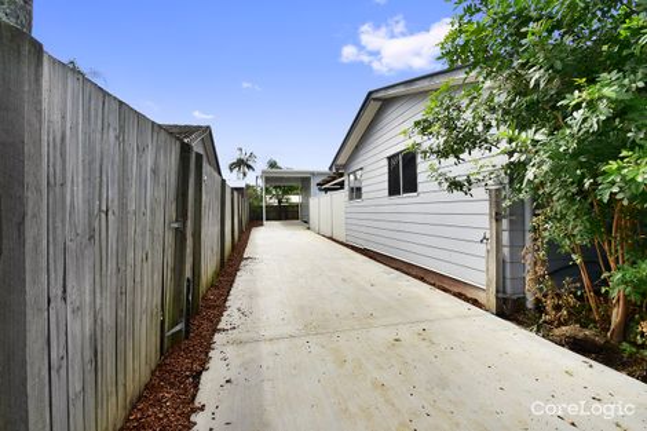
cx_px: 324
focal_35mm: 15
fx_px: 269
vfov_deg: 77.3
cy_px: 216
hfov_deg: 100.4
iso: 100
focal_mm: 10
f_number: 7.1
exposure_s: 1/100
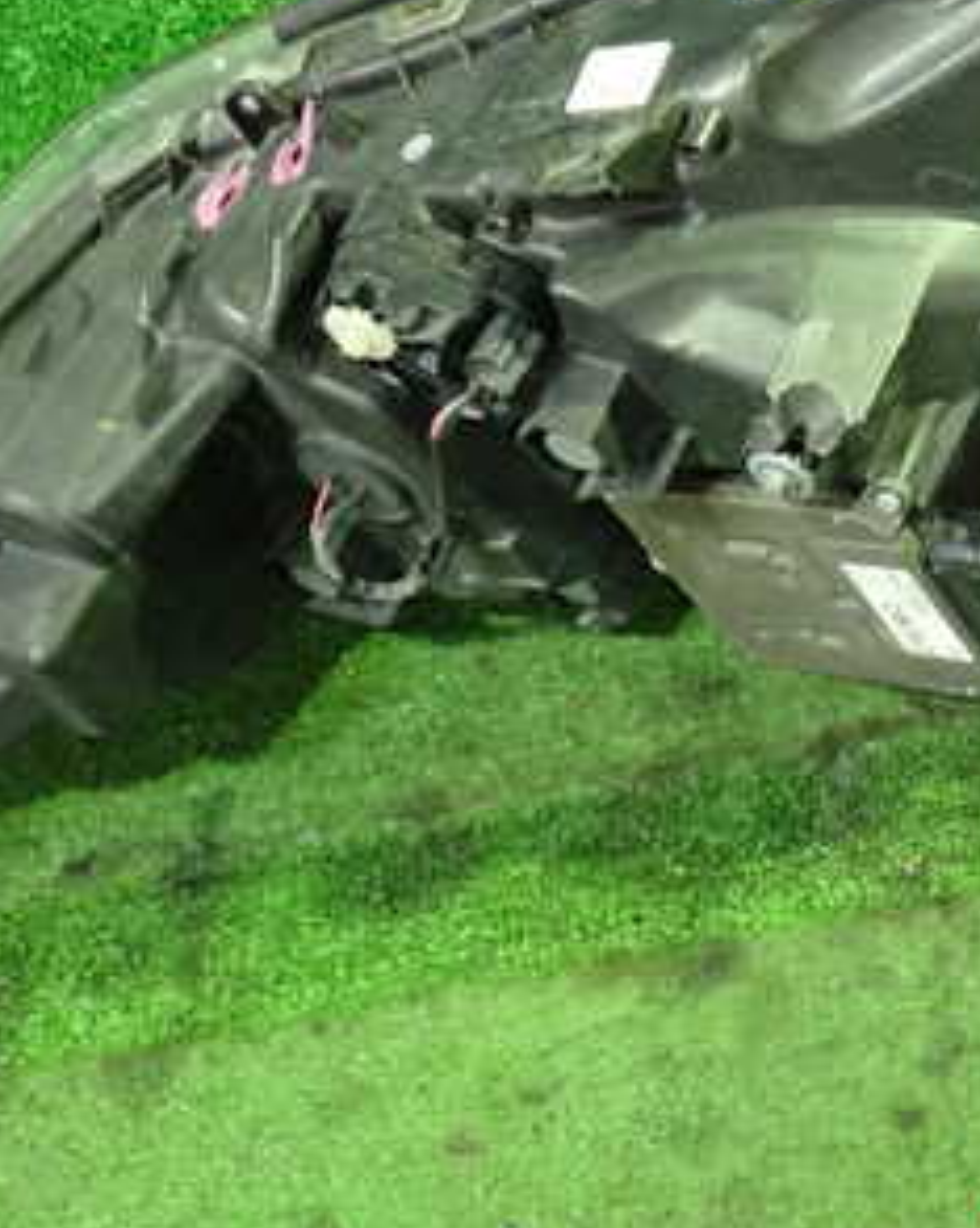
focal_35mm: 60
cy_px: 344
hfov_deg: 25.2
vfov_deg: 31.0
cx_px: 683
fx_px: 2178
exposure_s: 1/30
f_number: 2.3
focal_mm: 5.4
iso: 800
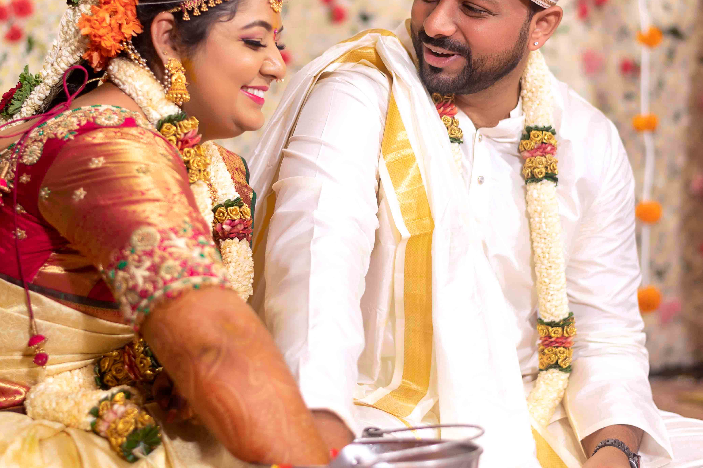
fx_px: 1425
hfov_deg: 27.7
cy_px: 169
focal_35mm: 73
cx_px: 355
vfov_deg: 18.6
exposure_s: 1/200
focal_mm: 50
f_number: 1.8
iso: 320
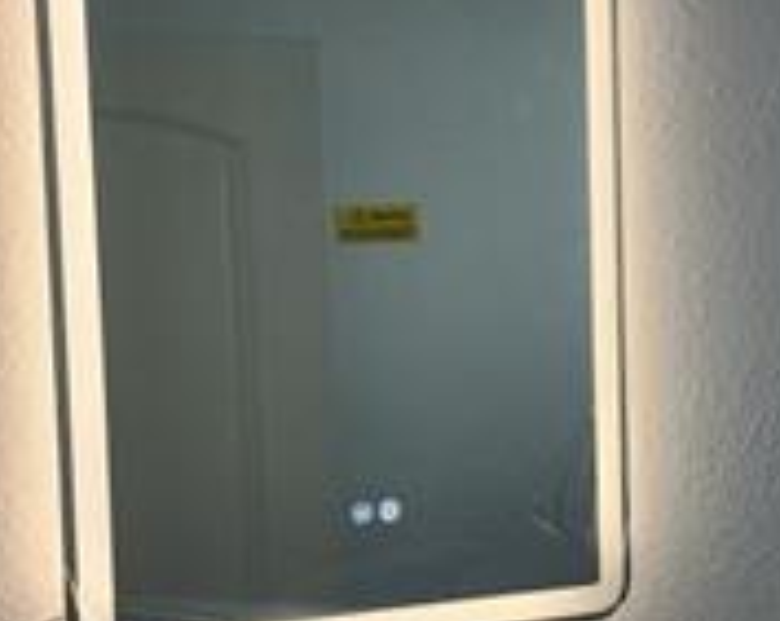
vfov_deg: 24.7
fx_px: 1406
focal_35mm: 61
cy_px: 440
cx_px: 551
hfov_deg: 30.7
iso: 200
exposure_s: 1/120
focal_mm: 6.4
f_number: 1.8
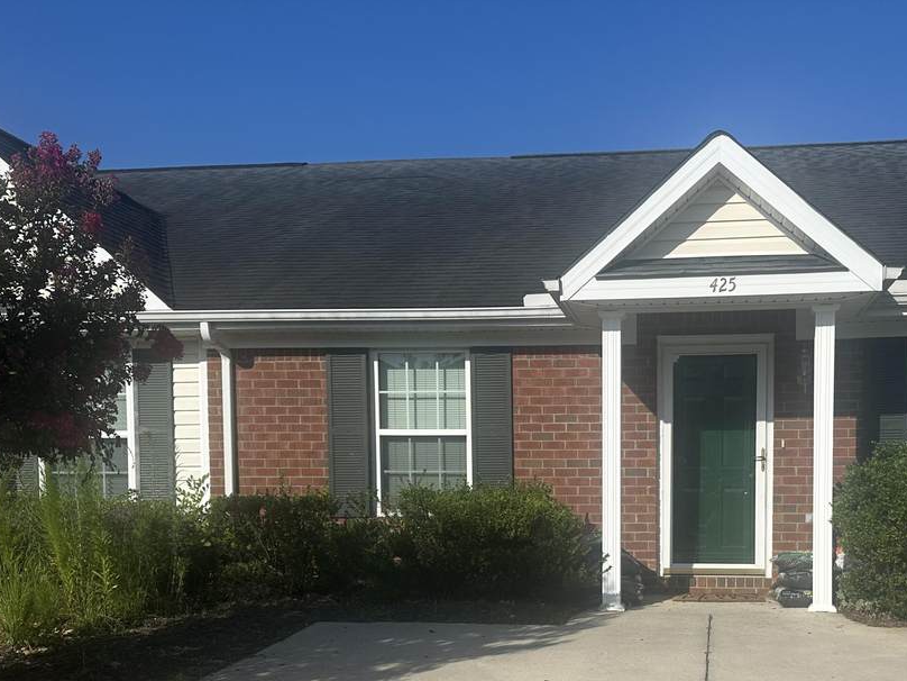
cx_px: 616
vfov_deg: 36.5
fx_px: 996
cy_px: 537
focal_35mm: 38
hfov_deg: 48.0
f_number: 1.78
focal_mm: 6.86
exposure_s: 1/6623
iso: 80
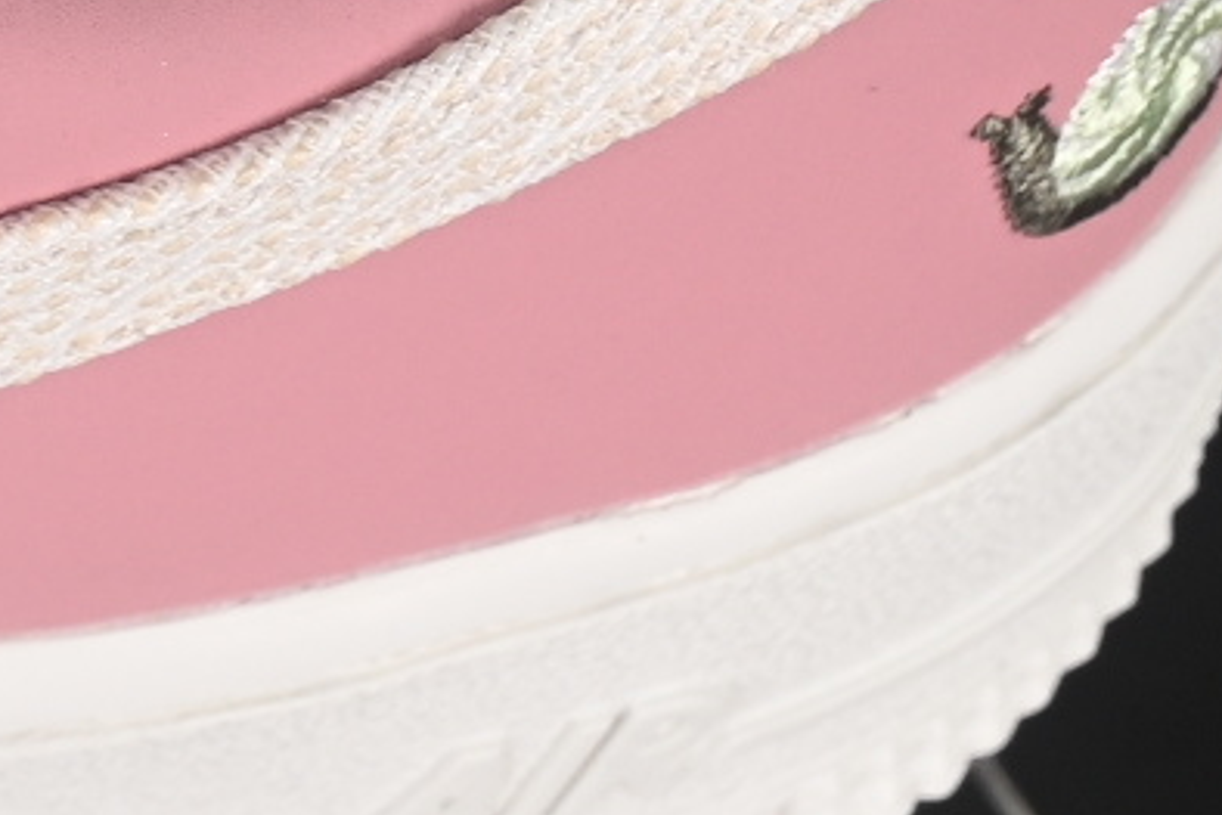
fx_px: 17996
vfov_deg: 2.6
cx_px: -1709
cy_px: -1162
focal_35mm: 530
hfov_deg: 3.8
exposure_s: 1/60
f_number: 7.1
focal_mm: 50
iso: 160
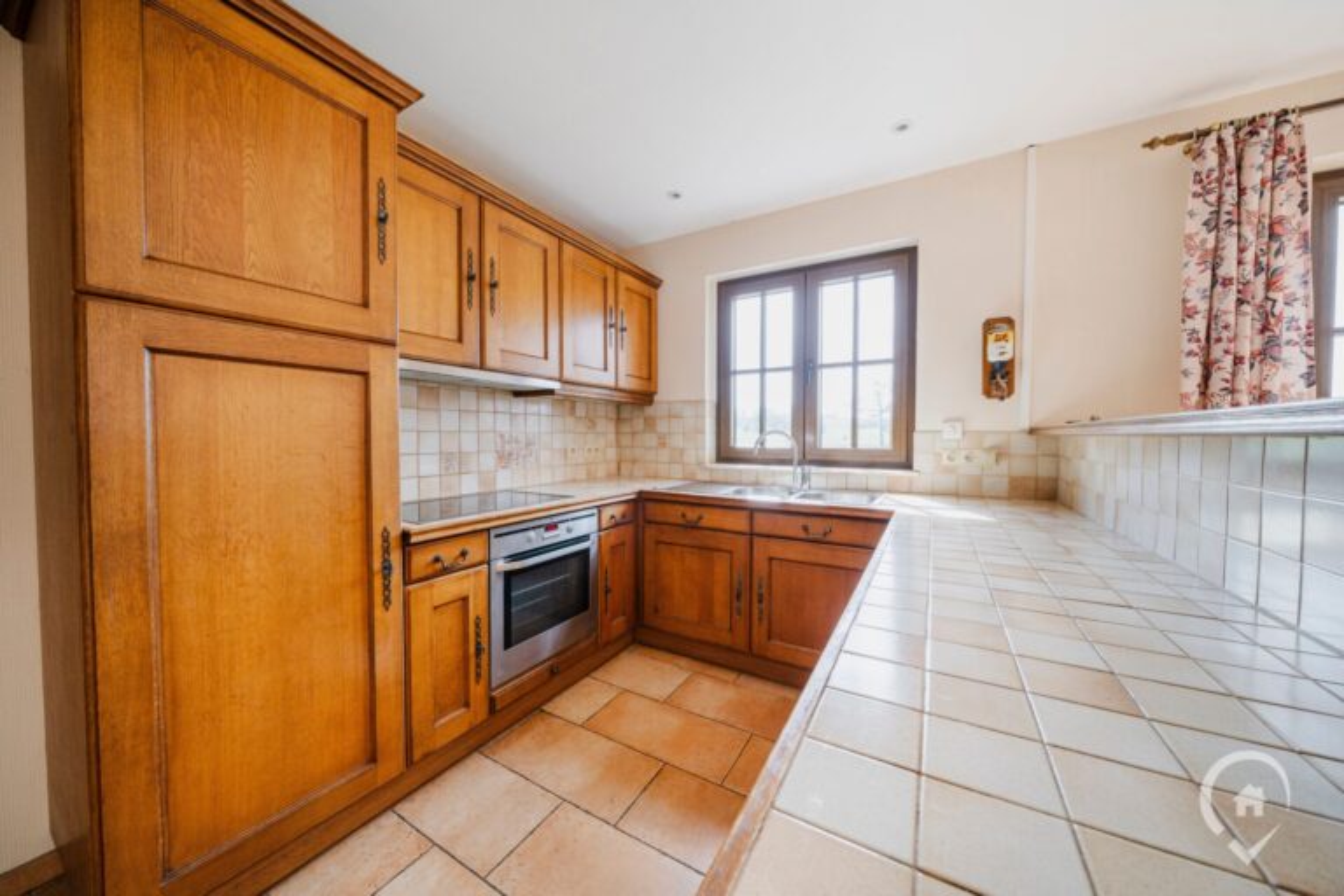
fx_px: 448
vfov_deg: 90.0
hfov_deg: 112.6
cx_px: 672
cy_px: 448
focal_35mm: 12
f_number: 7.1
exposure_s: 1/125
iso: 500
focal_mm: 12
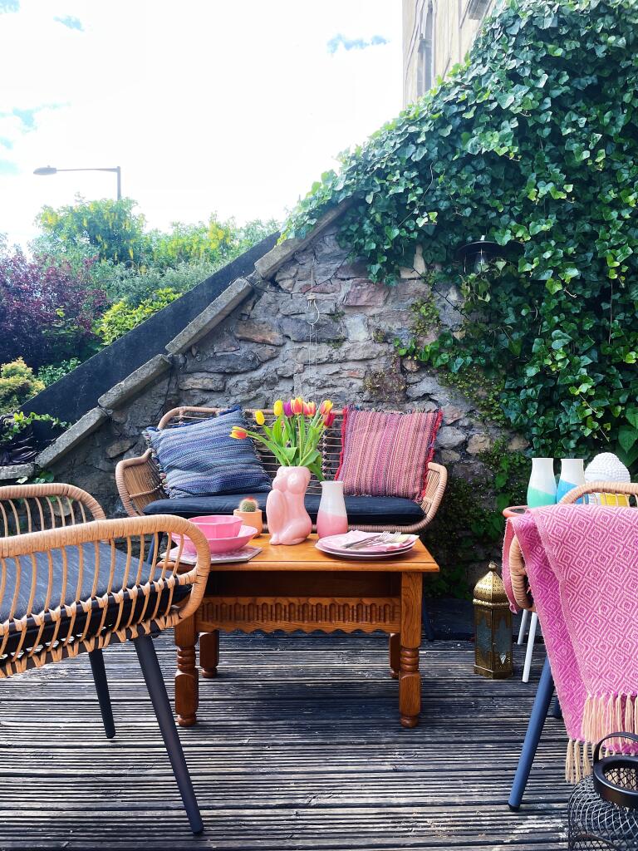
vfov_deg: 67.3
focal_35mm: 26
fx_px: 639
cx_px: 319
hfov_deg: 53.1
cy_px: 426
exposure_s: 1/1182
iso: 32
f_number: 1.6
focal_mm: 4.2
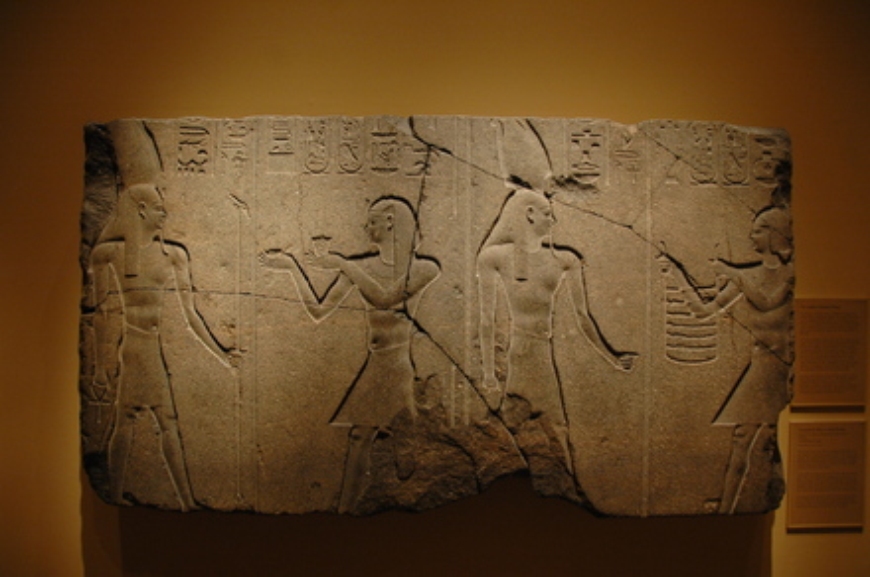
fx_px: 652
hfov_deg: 67.5
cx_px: 435
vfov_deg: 47.8
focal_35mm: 27
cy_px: 288
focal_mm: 18
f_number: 3.5
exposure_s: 1/15
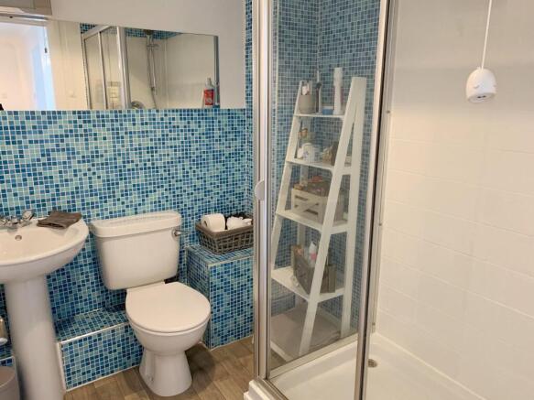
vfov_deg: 53.0
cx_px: 267
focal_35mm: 26
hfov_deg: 67.3
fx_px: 401
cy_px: 200
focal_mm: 4.25
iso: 320
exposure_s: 1/60
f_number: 1.8
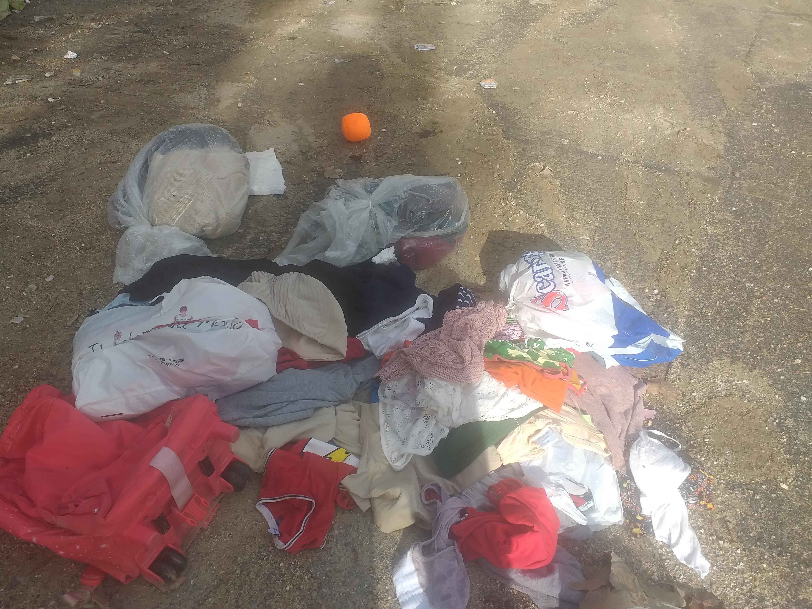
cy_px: 304
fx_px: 610
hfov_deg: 67.3
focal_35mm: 26
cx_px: 406
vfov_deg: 53.1
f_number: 1.9
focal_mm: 3.6
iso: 40
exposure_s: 1/934
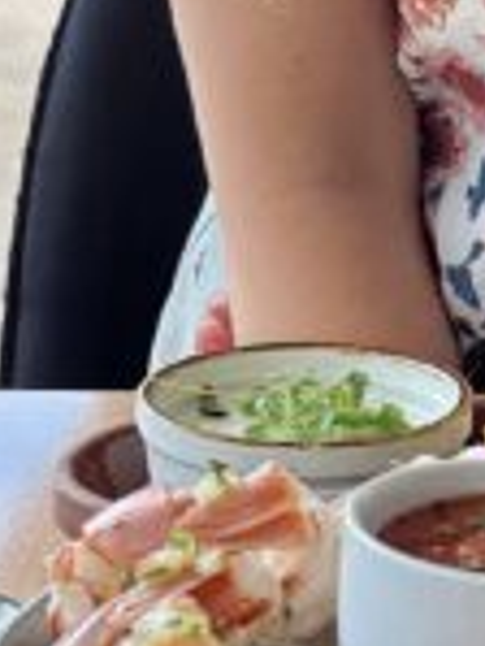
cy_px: 113
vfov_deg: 11.9
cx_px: 528
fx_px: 3078
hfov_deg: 8.9
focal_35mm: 165
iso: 80
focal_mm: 6.76
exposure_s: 1/213
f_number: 1.78
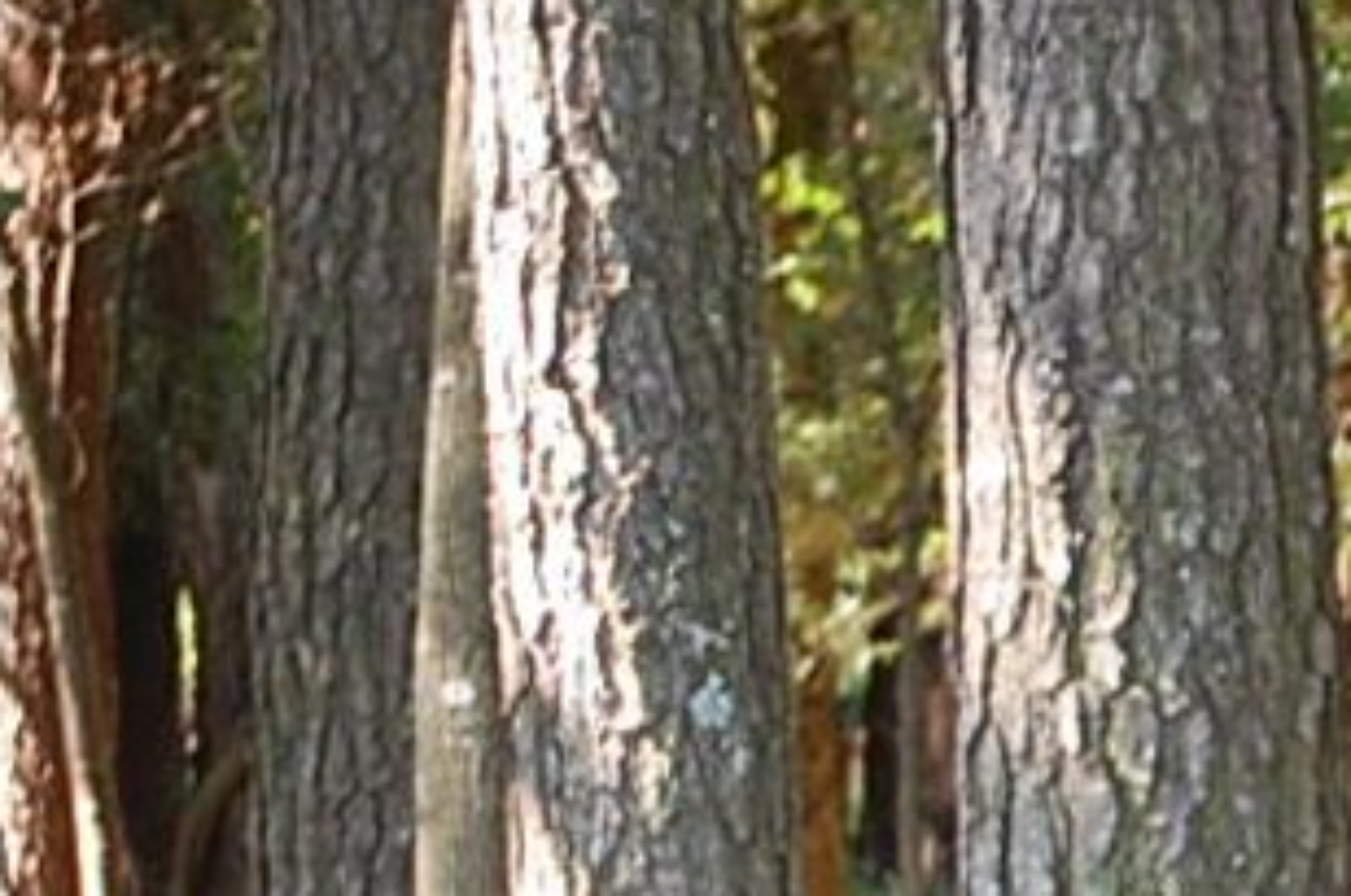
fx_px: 17077
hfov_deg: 4.4
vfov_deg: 3.0
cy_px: 1125
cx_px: 3649
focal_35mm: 456
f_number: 4
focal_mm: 55
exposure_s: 1/60
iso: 400
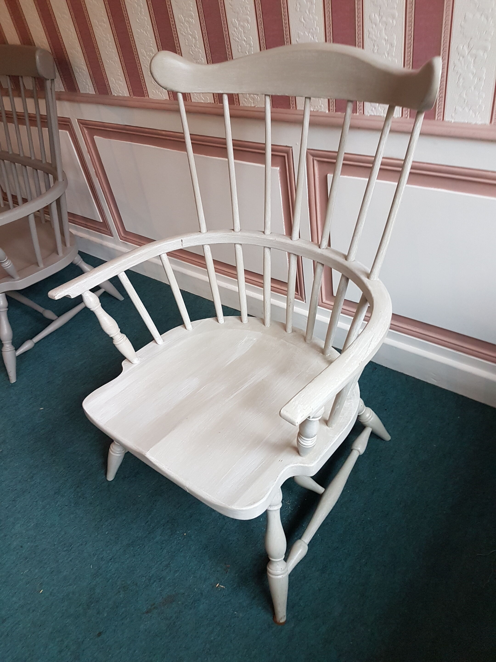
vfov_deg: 67.3
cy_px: 331
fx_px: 497
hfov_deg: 53.1
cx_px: 248
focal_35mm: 26
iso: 160
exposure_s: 1/25
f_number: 1.7
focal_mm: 4.2
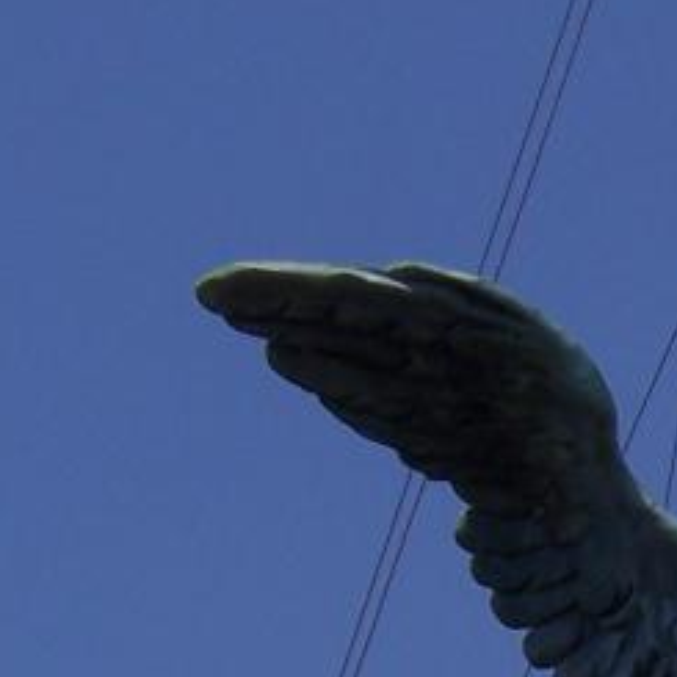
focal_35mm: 244
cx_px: 942
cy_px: 989
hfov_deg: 7.1
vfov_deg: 7.1
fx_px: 5399
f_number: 6.7
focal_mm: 11
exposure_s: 1/750
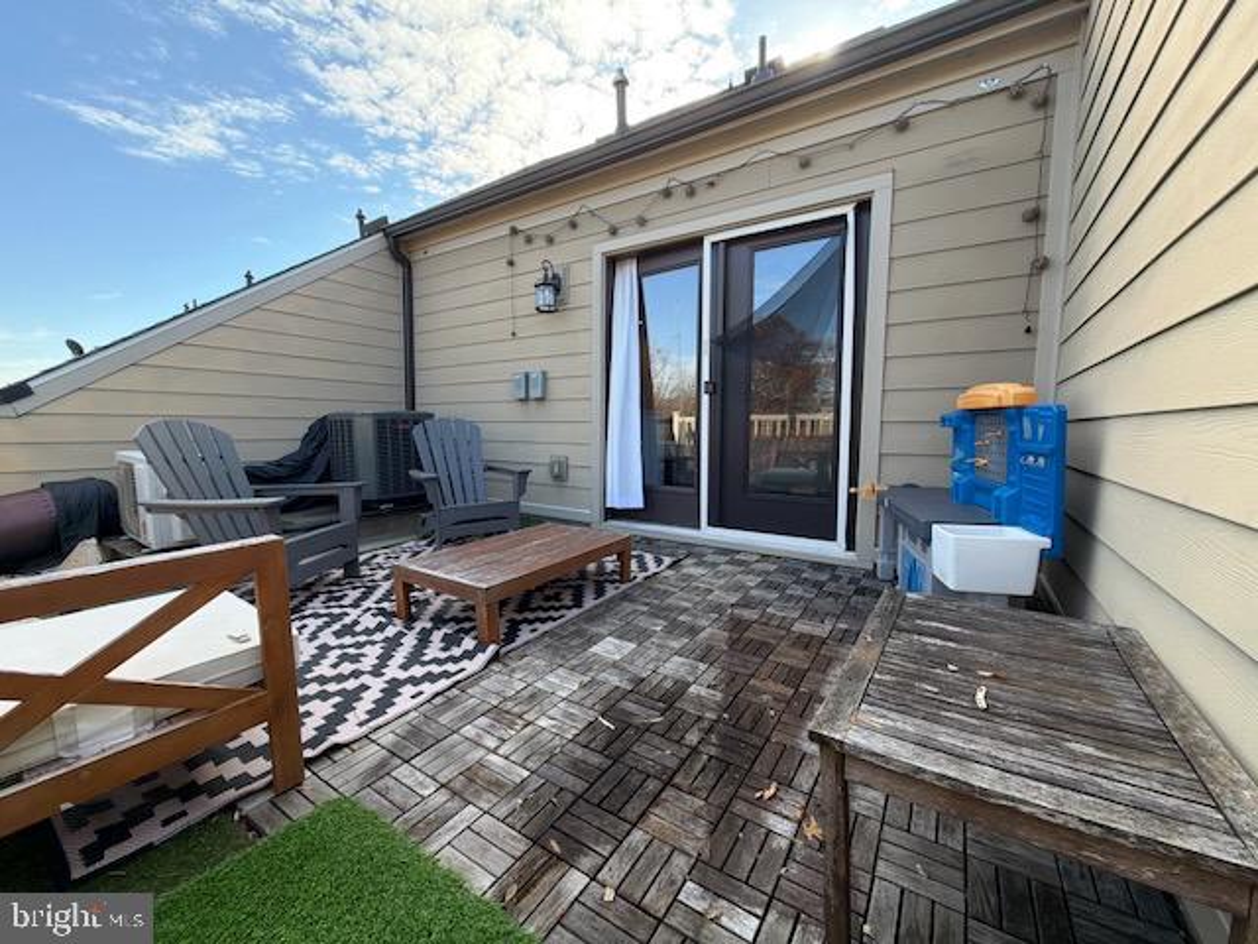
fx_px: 509
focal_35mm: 14
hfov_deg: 102.1
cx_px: 629
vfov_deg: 85.7
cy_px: 472
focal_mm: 2.22
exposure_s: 1/285
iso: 50
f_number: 2.2
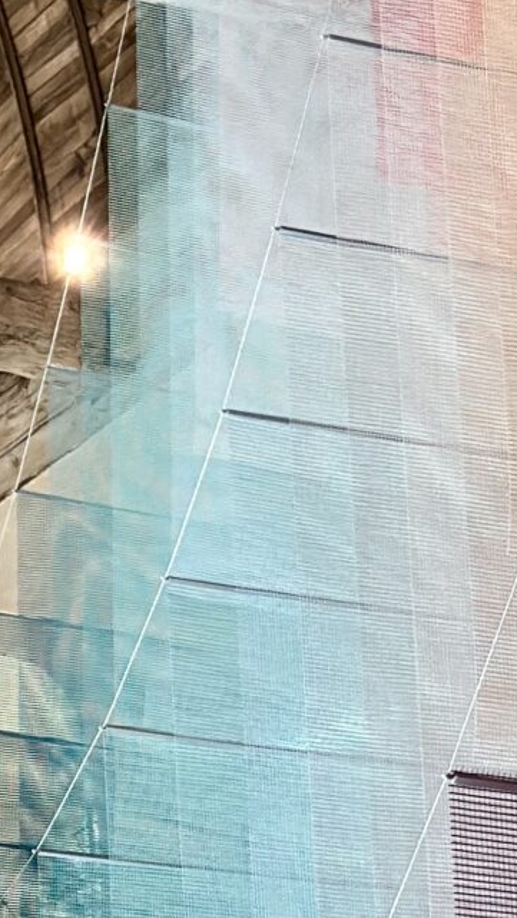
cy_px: 1050
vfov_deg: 12.6
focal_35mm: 167
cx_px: -130
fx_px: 4066
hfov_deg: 7.2
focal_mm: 6.86
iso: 160
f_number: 1.78
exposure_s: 1/100
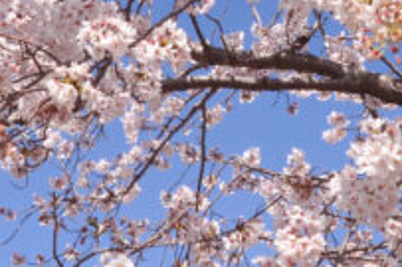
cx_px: 323
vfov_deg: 13.4
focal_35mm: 102
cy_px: 119
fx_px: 1138
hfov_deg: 19.8
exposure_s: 1/80
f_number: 20
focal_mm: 18
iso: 200
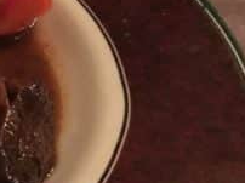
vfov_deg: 12.7
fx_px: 813
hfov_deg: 14.6
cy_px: 176
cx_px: -218
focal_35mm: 115
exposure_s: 1/15
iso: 500
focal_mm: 4.15
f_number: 2.2
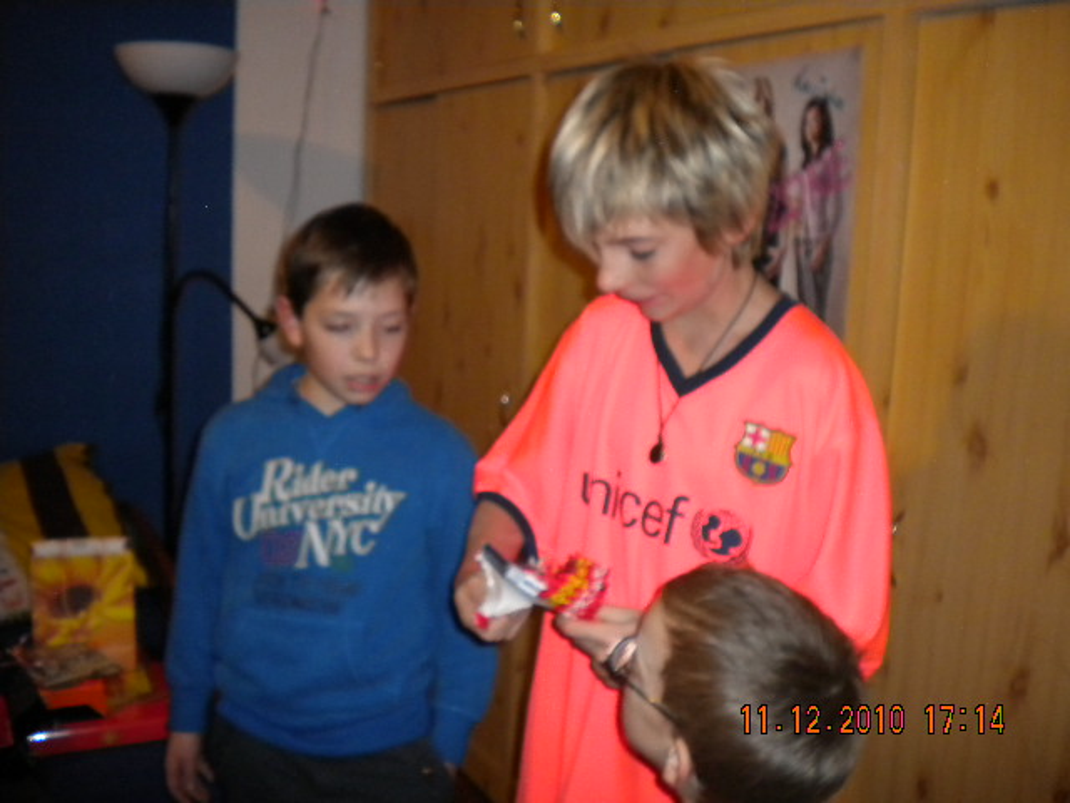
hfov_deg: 52.6
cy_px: 402
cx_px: 535
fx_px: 1082
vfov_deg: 40.7
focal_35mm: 35
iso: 400
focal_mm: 6.3
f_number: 3.1
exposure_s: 1/30
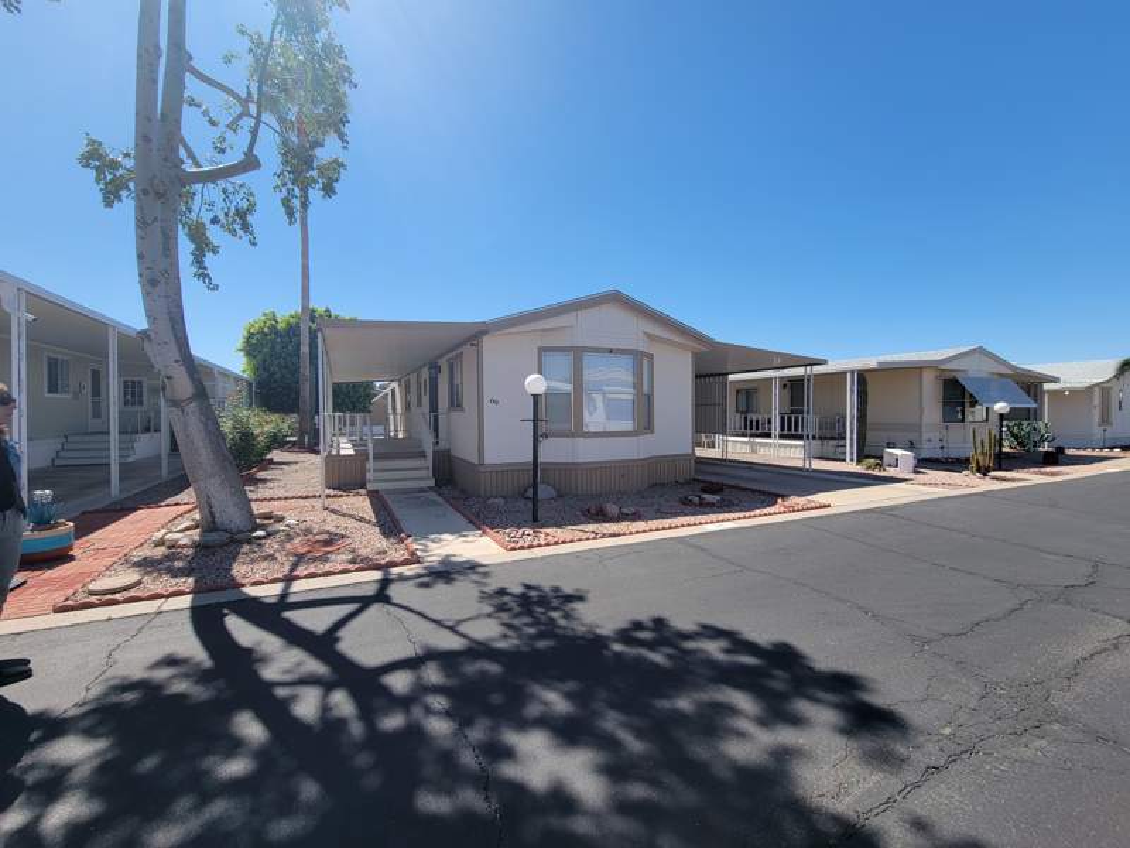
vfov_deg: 89.9
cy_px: 424
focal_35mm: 13
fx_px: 424
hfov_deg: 106.2
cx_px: 565
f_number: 2.2
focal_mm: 2.2
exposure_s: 1/1361
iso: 50
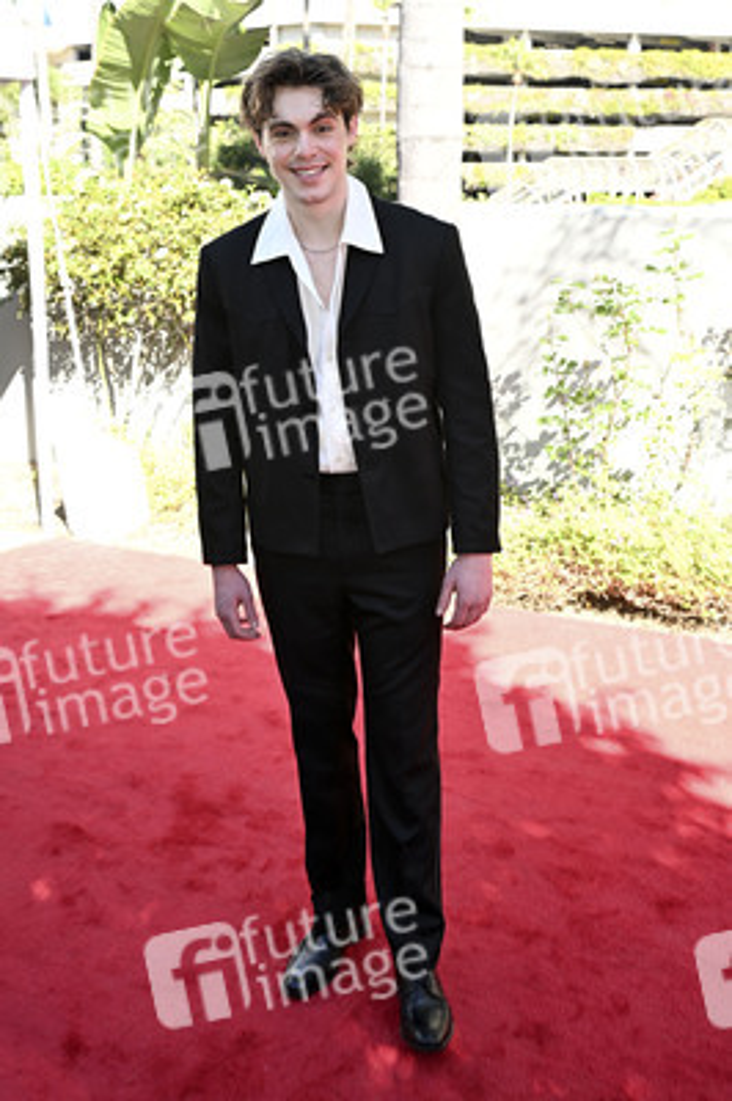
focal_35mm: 35
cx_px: 366
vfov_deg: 54.5
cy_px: 550
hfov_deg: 37.8
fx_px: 1069
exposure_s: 1/320
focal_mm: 35
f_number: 5.6
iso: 500
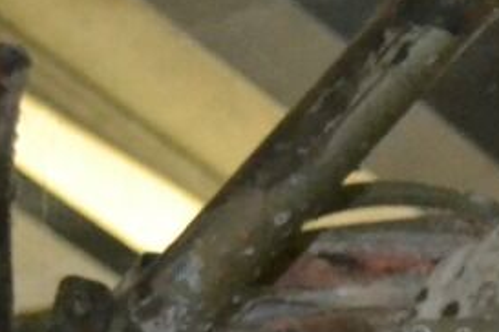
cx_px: 1839
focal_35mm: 327
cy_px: 1088
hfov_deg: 5.6
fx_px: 4529
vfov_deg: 4.0
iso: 3200
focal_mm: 29
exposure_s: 1/60
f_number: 4.5
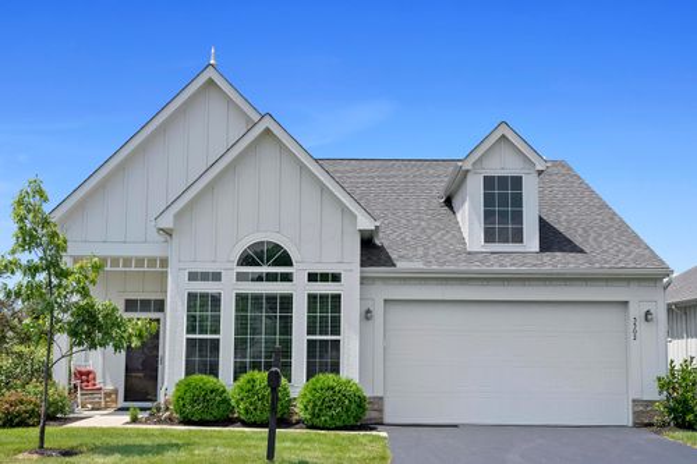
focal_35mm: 49
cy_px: 232
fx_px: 948
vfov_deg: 27.5
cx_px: 348
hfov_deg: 40.4
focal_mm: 49
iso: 250
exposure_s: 1/320
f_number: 9
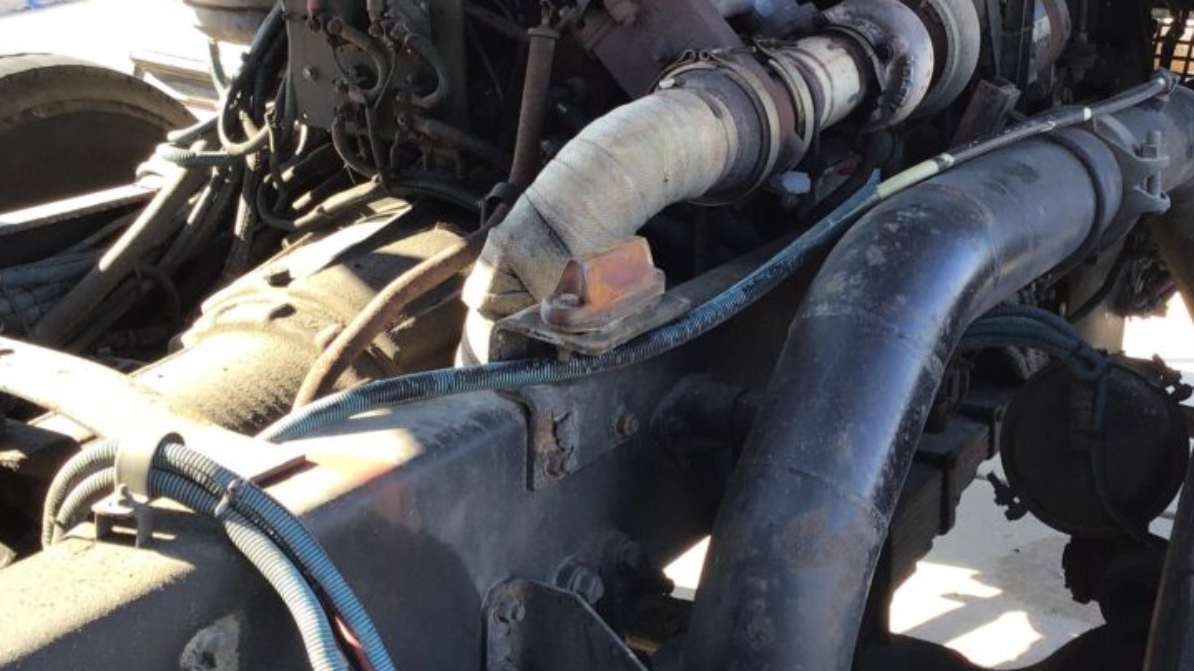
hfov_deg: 37.9
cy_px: 340
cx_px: 623
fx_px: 1741
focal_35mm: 55
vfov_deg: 21.8
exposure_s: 1/120
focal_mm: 3.3
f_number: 2.4
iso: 32
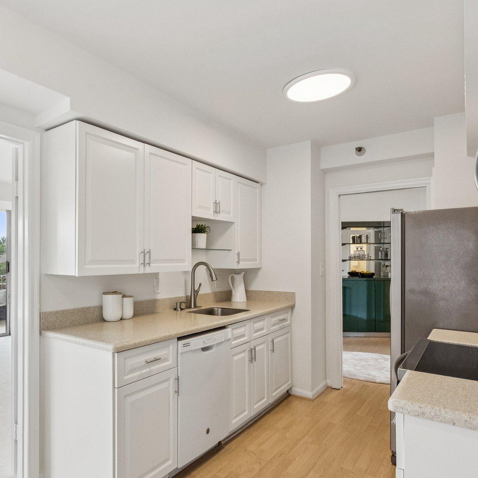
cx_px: 148
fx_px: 359
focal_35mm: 23
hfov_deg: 64.9
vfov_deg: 67.1
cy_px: 263
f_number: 9
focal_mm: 16
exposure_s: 1/125
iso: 2000
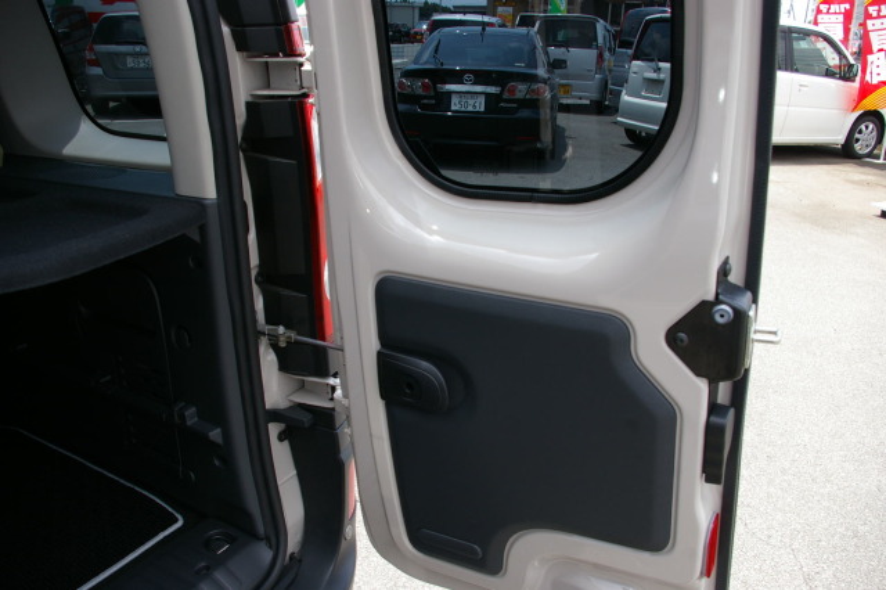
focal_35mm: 30
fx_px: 738
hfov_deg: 62.0
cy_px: 295
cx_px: 443
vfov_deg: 43.6
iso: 200
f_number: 6.7
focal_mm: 20
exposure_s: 1/125
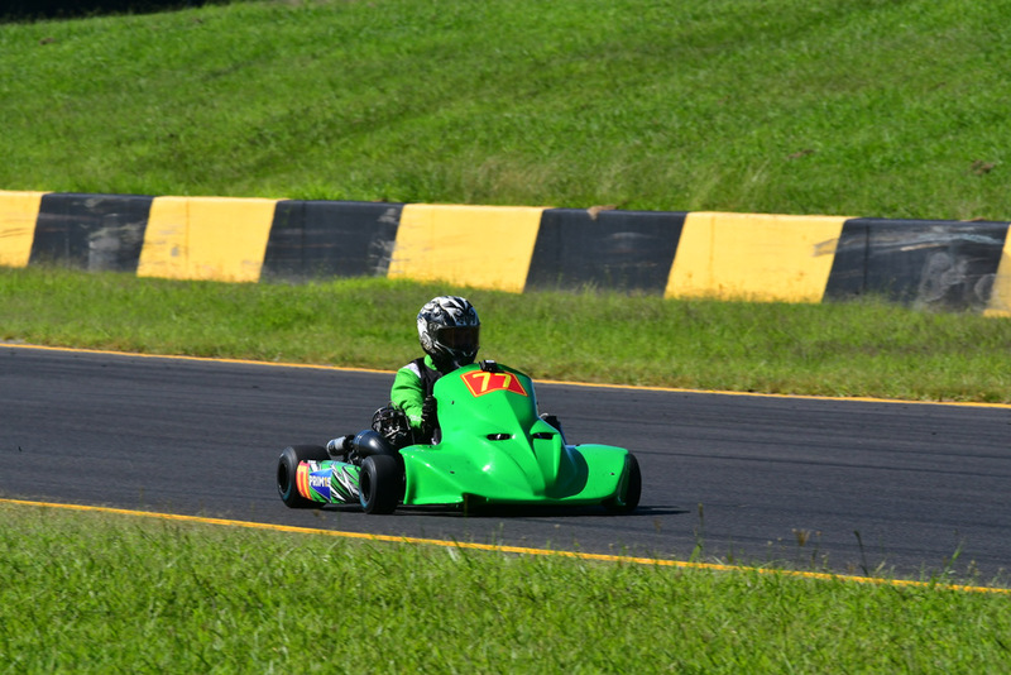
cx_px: 506
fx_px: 12220
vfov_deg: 3.2
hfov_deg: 4.7
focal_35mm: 435
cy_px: 338
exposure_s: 1/640
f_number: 13
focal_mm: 290
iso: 500
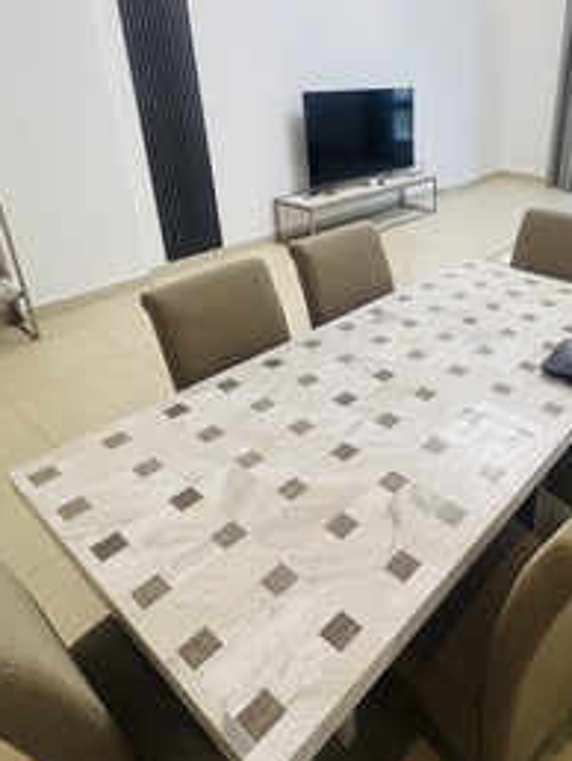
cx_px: 429
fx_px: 506
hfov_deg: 56.1
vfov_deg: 72.8
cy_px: 293
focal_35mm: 23
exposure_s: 1/100
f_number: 1.8
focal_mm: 1.57
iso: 80
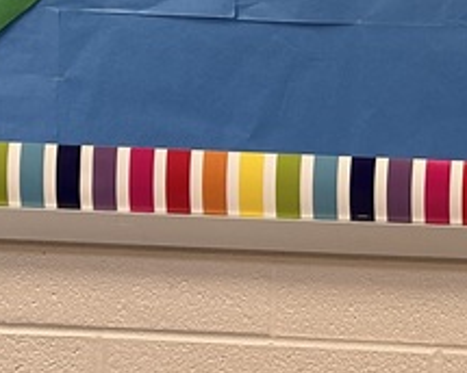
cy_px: -160
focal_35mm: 121
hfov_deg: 14.9
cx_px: 667
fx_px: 1672
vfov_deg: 12.2
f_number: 1.5
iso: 80
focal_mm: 5.7
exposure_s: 1/120
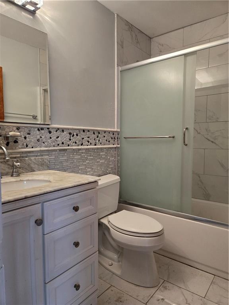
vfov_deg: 73.9
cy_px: 152
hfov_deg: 58.9
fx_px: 203
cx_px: 114
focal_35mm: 23
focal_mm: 5.4
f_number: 1.8
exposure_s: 1/120
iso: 400
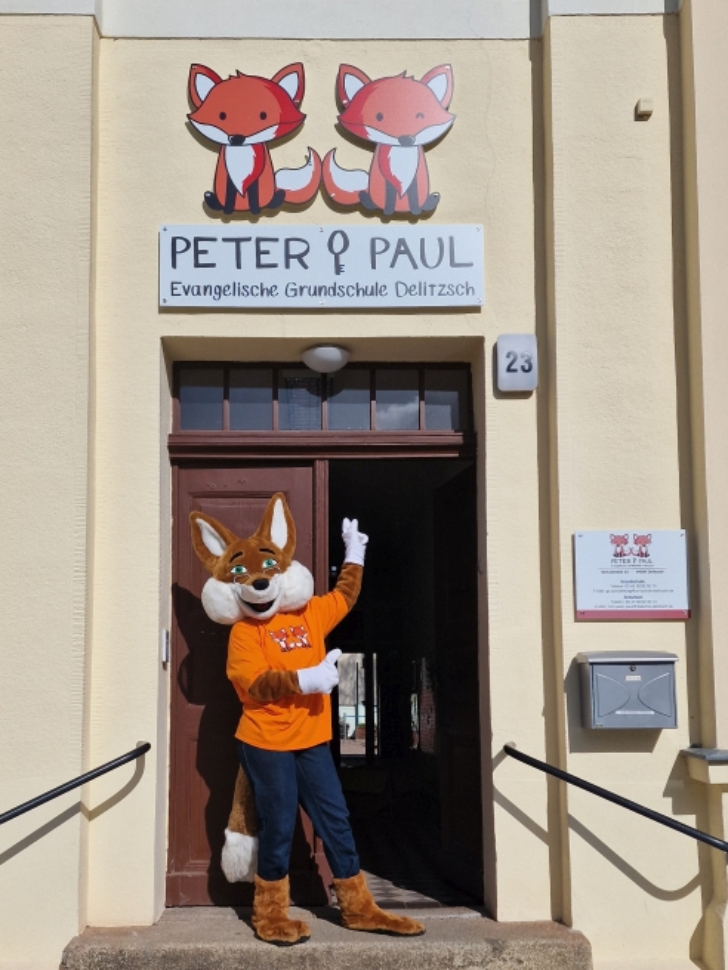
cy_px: 485
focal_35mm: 23
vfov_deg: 73.9
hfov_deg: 58.9
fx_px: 645
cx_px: 364
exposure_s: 1/5056
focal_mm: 6.4
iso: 50
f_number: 1.8
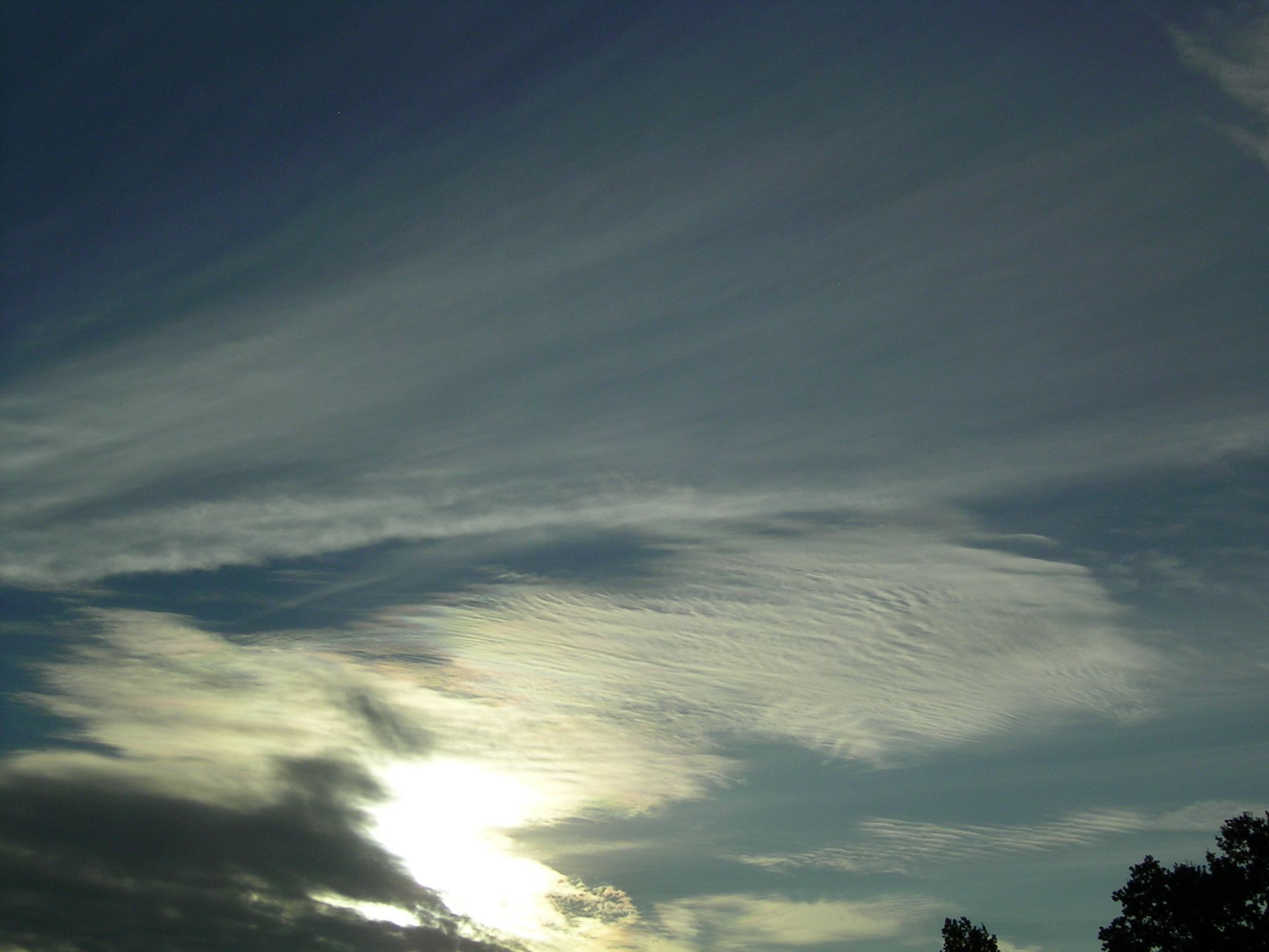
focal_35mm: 61
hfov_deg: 31.7
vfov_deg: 24.0
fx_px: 2236
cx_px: 634
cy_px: 476
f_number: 6.3
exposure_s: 1/2000
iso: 50
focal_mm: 9.5
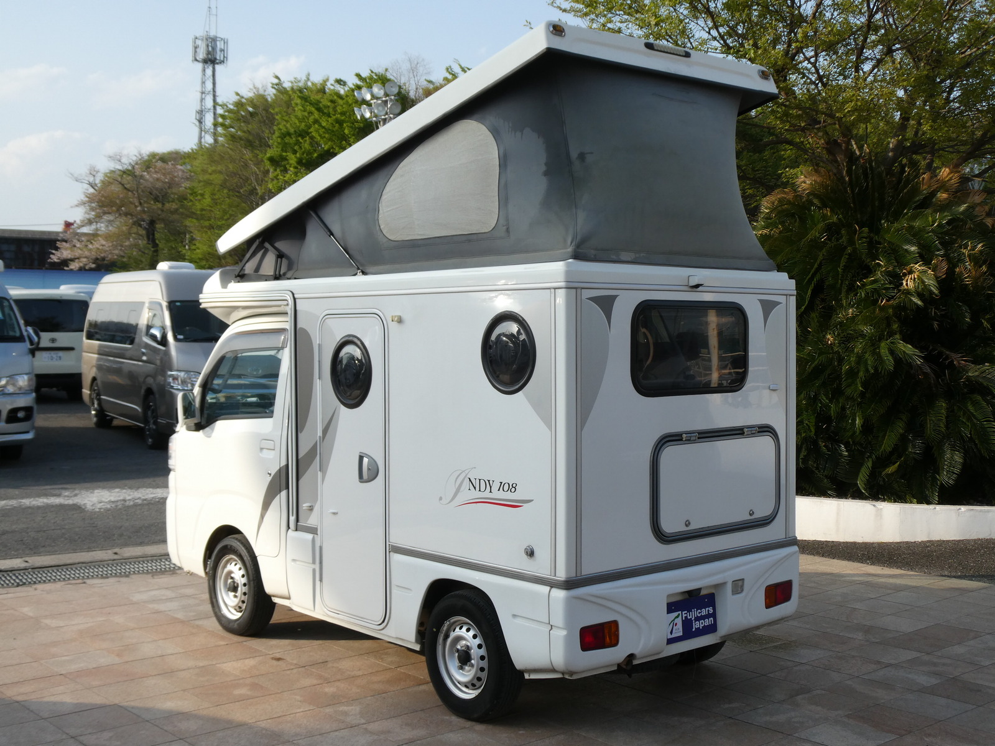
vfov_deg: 32.9
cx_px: 498
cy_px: 373
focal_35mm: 44
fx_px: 1265
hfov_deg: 42.9
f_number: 3.9
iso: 80
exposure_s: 1/400
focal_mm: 7.8
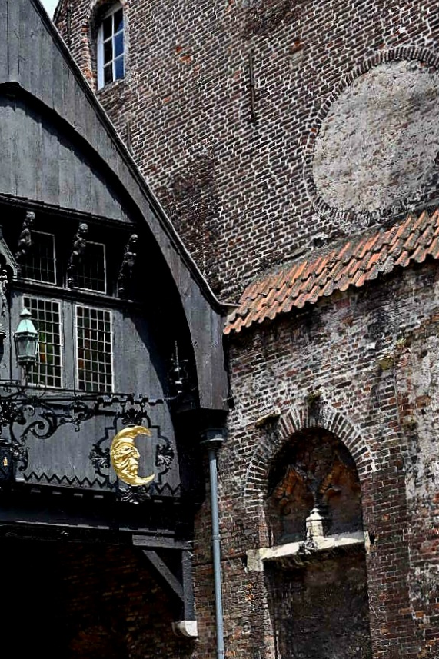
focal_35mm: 78
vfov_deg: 25.9
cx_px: 37
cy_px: 435
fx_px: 1427
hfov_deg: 17.2
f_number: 10
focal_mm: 42
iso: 400
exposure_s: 1/400
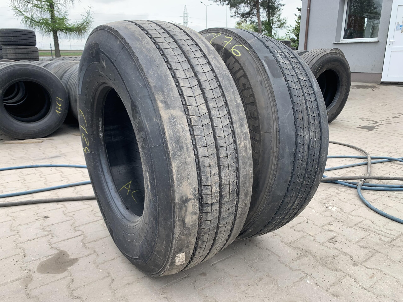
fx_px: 303
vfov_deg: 53.1
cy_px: 151
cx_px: 202
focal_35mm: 26
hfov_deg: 67.3
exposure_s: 1/129
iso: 25
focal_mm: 4.25
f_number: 1.8
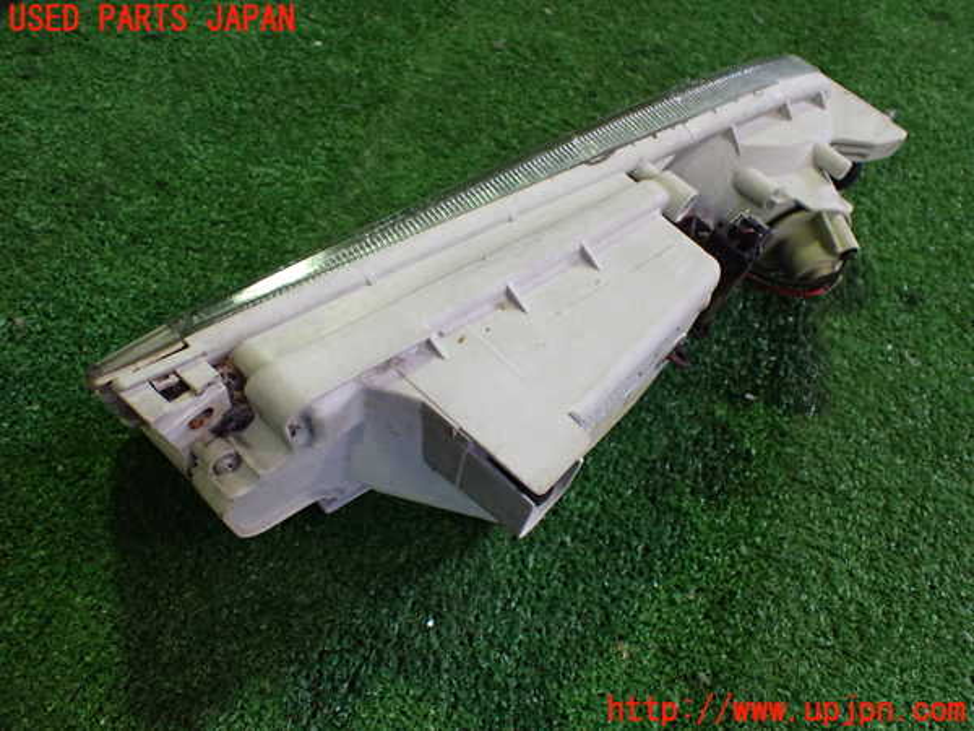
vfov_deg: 46.8
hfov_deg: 60.0
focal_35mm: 30
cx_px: 487
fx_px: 844
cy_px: 366
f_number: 2.3
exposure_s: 1/125
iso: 640
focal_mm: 5.4
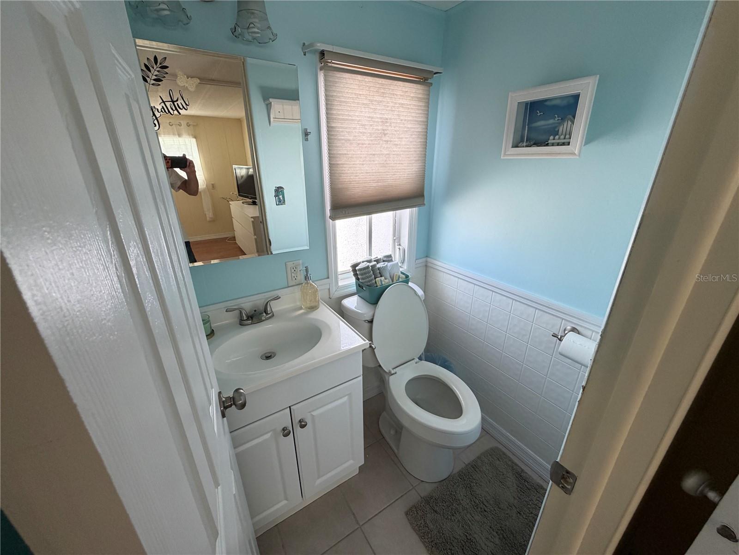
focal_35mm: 14
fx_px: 299
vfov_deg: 85.7
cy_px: 278
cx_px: 370
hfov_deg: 102.1
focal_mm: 2.22
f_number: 2.2
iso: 160
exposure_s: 1/121
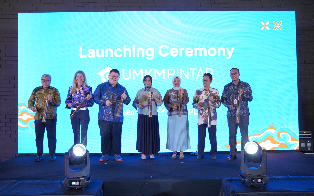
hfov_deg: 59.2
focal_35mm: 32
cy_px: 97
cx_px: 158
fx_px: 276
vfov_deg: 39.1
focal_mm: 31.3
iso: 2500
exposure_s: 1/100
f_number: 4.5
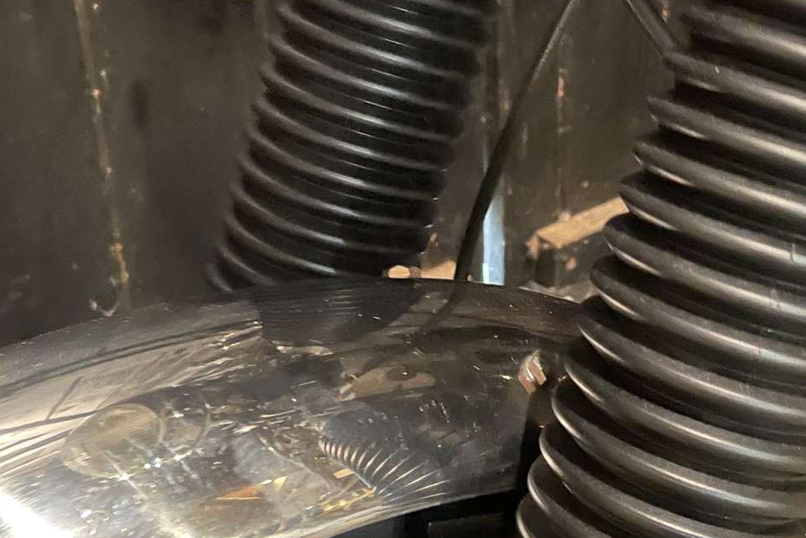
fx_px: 1276
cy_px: 154
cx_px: 546
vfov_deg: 23.6
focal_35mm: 57
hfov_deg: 34.7
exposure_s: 1/20
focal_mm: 4.2
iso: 800
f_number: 1.6
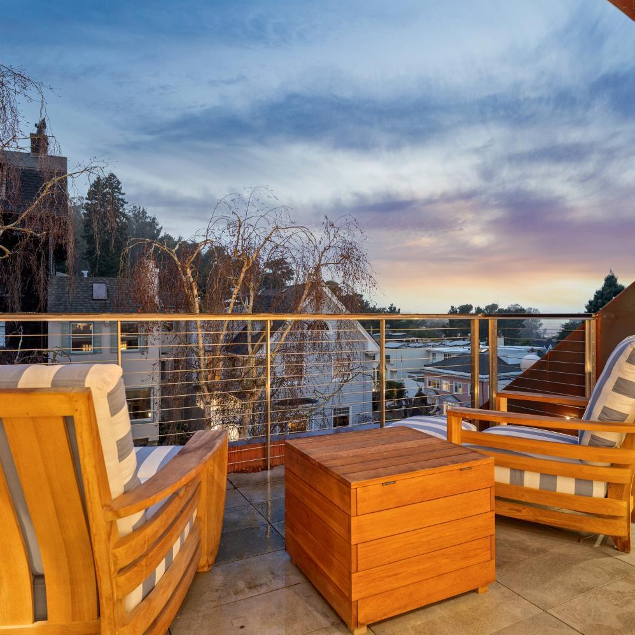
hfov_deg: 65.7
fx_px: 491
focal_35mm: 24
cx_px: 347
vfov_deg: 65.8
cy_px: 318
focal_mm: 18.5
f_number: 6.3
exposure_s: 3
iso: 200
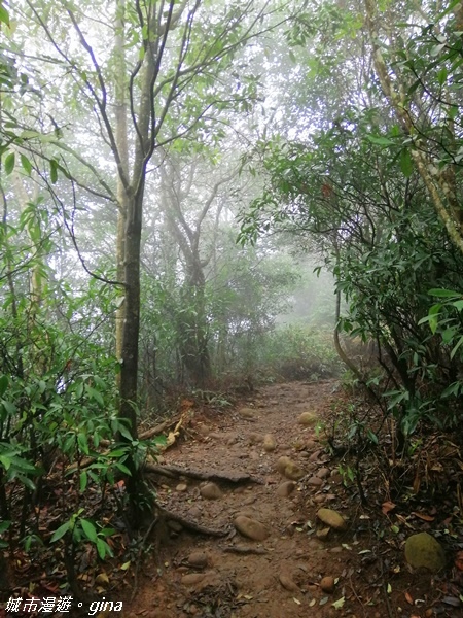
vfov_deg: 67.3
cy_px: 309
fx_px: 464
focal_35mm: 26
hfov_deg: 53.1
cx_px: 232
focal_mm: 3.81
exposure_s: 1/120
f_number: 2.2
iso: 250
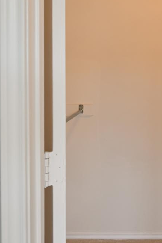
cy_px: 61
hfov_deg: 23.1
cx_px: 166
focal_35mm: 56
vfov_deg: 34.9
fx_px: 378
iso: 220
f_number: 4.5
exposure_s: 1/25
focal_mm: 24
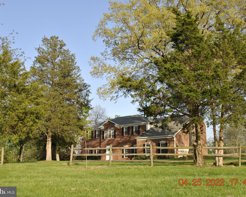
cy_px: 98
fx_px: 320
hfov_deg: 42.0
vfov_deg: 34.2
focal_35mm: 44
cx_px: 132
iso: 100
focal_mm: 26
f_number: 6.3
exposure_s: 1/200
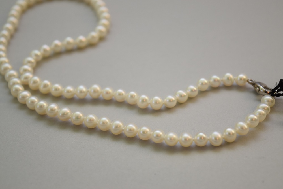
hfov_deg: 24.6
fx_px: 649
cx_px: 142
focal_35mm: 82
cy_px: 94
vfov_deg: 16.6
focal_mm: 55
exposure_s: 1/80
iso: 800
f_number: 5.6
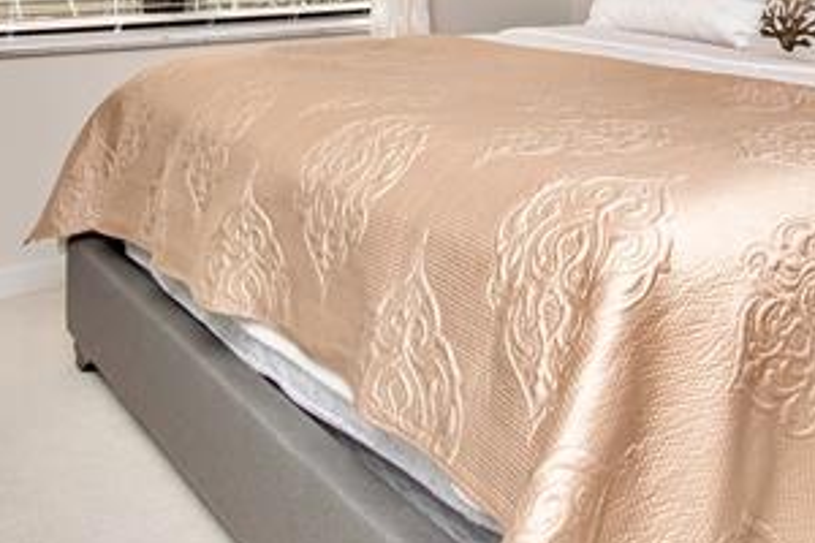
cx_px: 516
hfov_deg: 47.9
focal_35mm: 40
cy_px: -65
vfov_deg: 29.8
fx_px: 905
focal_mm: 10
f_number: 5.6
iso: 500
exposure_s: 1/125
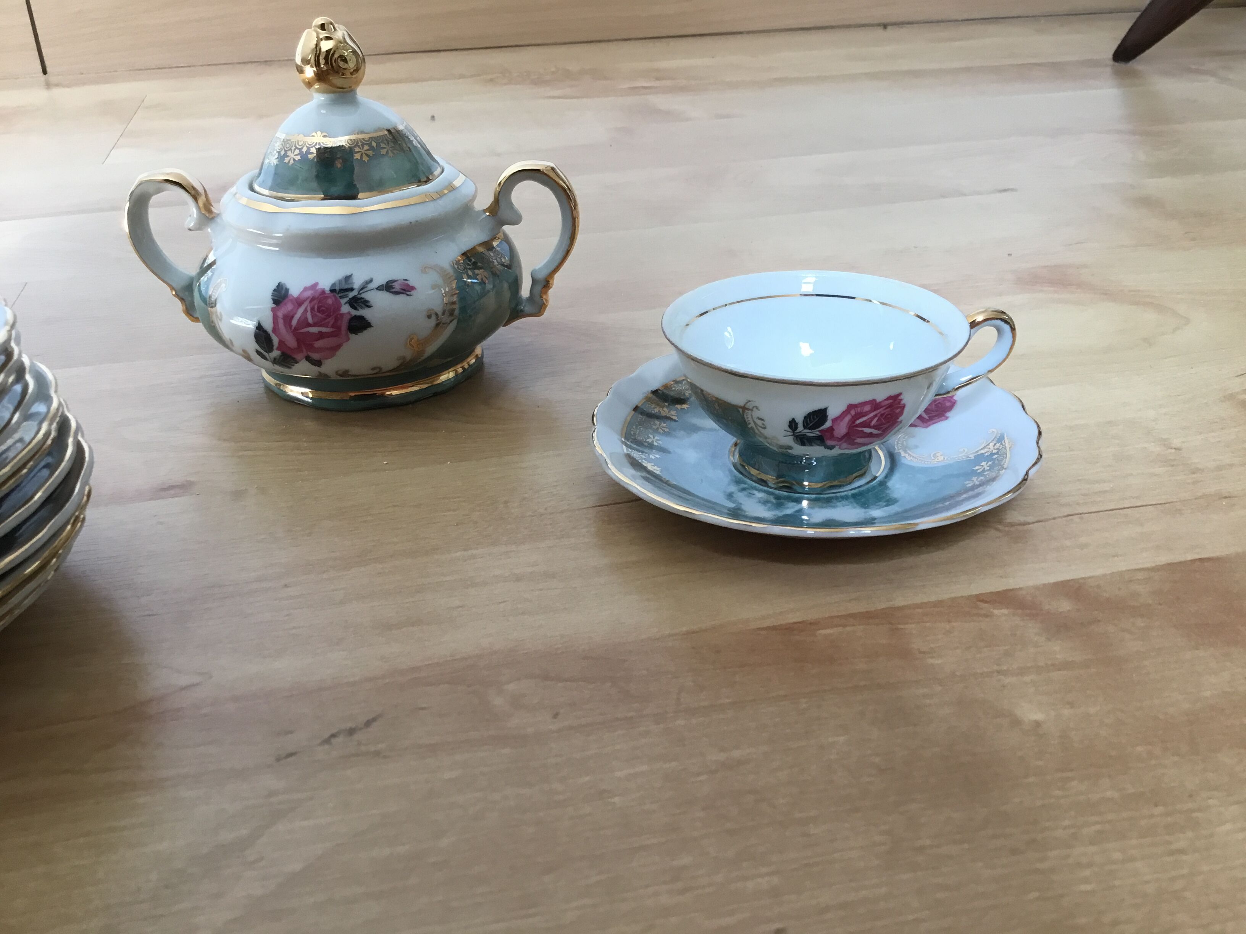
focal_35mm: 31
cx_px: 623
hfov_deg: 58.4
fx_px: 1116
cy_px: 467
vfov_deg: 45.4
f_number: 2.4
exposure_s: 1/33
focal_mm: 3.3
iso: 40
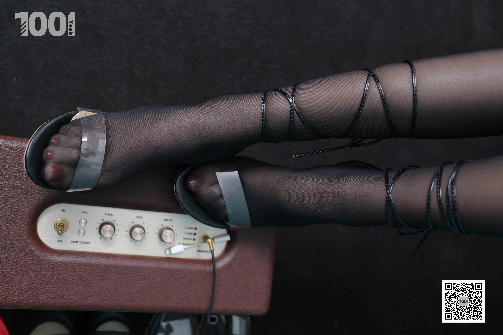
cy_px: 168
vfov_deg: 37.9
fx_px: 489
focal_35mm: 35
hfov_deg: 54.4
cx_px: 252
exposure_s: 1/160
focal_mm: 35
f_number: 4
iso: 1600
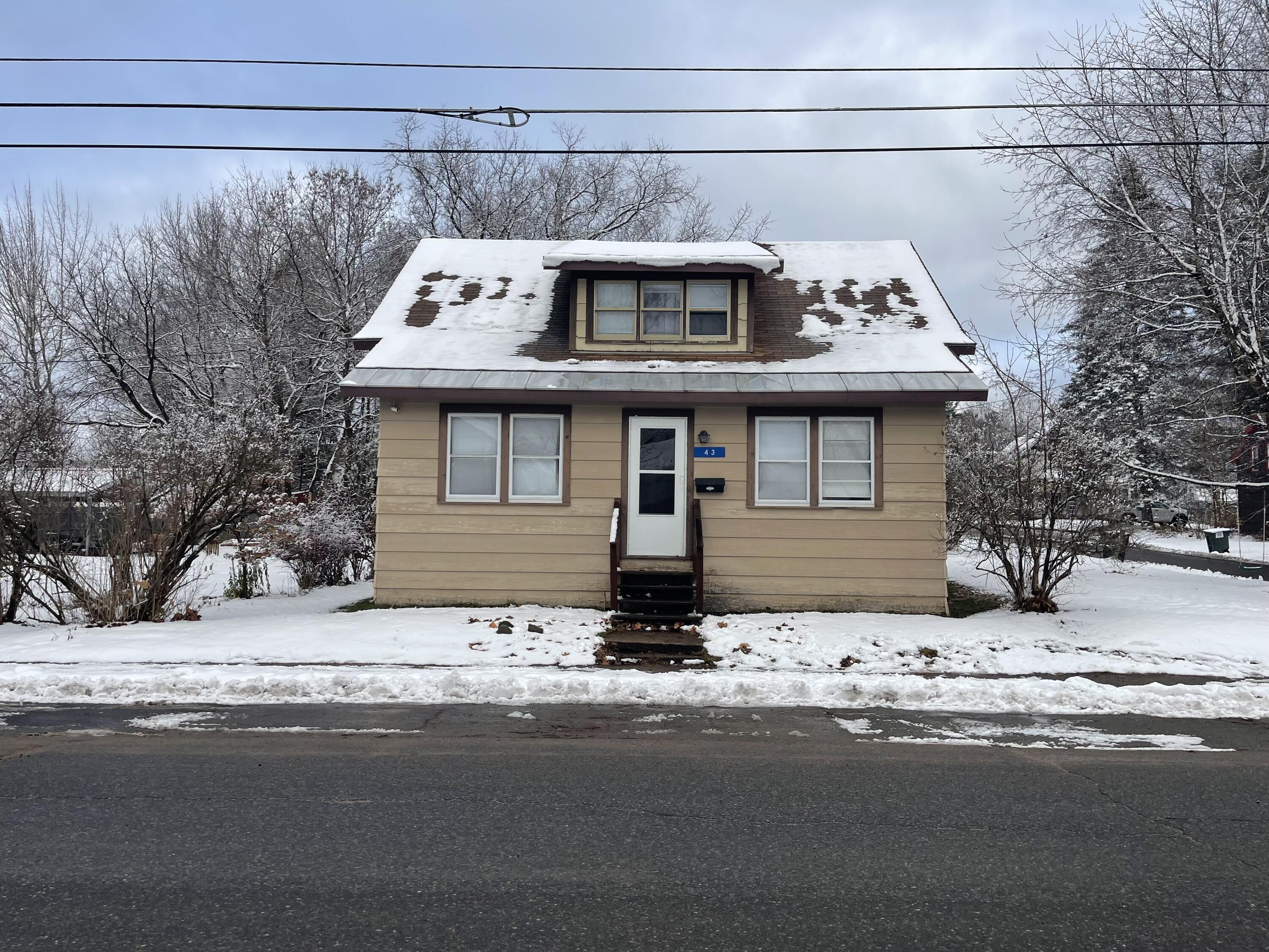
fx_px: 916
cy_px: 476
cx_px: 634
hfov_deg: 69.4
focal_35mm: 25
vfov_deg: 54.9
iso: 32
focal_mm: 5.1
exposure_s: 1/1152
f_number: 1.6
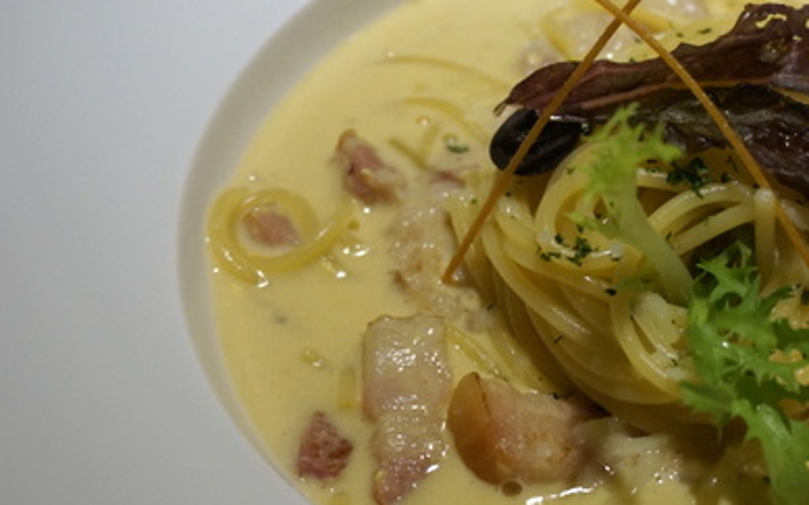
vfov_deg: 20.7
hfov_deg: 32.0
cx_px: 597
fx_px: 1385
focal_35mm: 63
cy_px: 234
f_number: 4.5
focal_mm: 25
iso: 500
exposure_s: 1/60
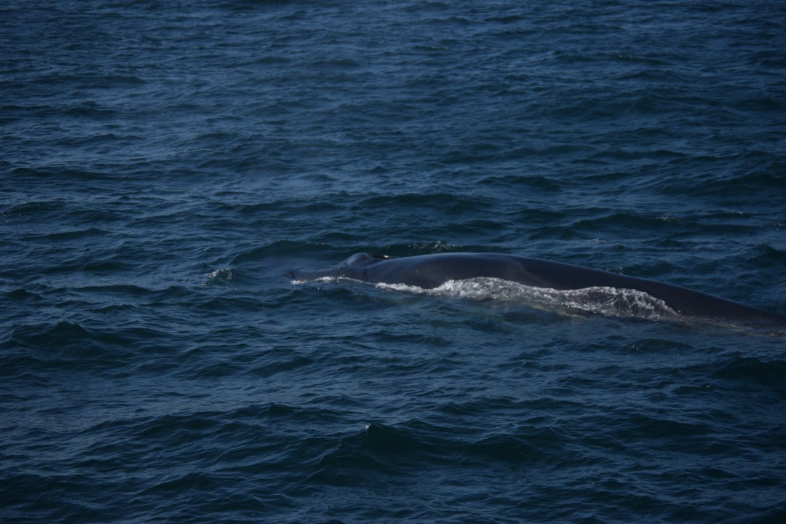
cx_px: 393
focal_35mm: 117
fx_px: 2554
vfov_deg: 11.7
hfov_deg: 17.5
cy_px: 262
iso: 200
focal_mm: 78
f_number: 4.5
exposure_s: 1/4000
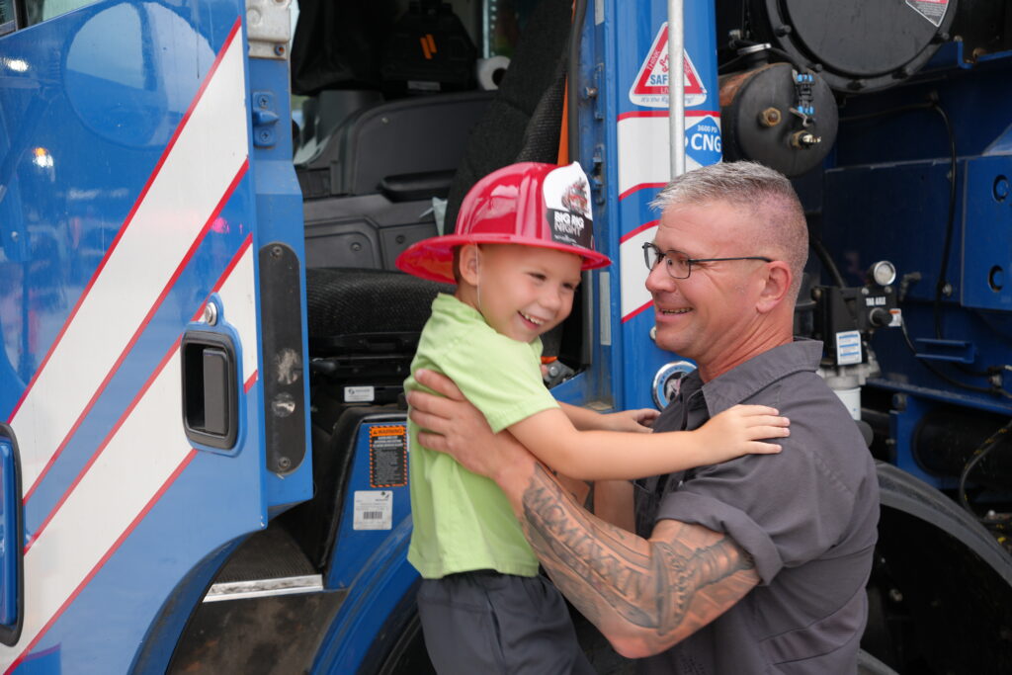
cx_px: 506
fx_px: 1586
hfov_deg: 35.4
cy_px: 338
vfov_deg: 24.0
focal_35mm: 56
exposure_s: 1/200
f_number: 4
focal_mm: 37.6
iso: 100
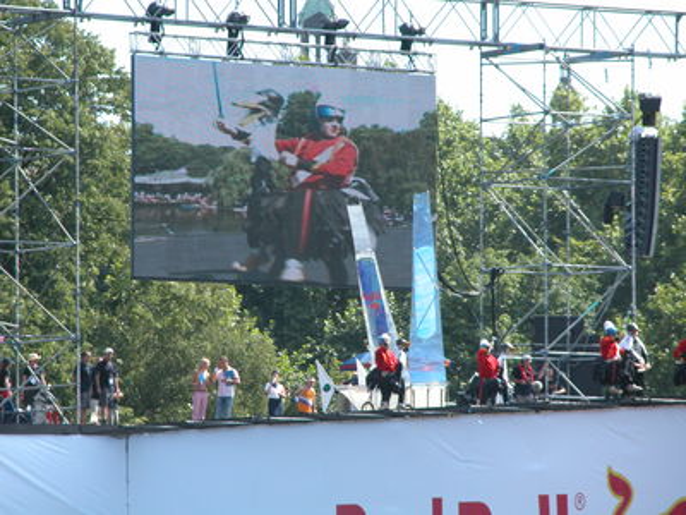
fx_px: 5549
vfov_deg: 5.3
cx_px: 343
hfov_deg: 7.1
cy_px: 258
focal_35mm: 280
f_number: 4.7
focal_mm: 71.2
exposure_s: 1/216
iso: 100
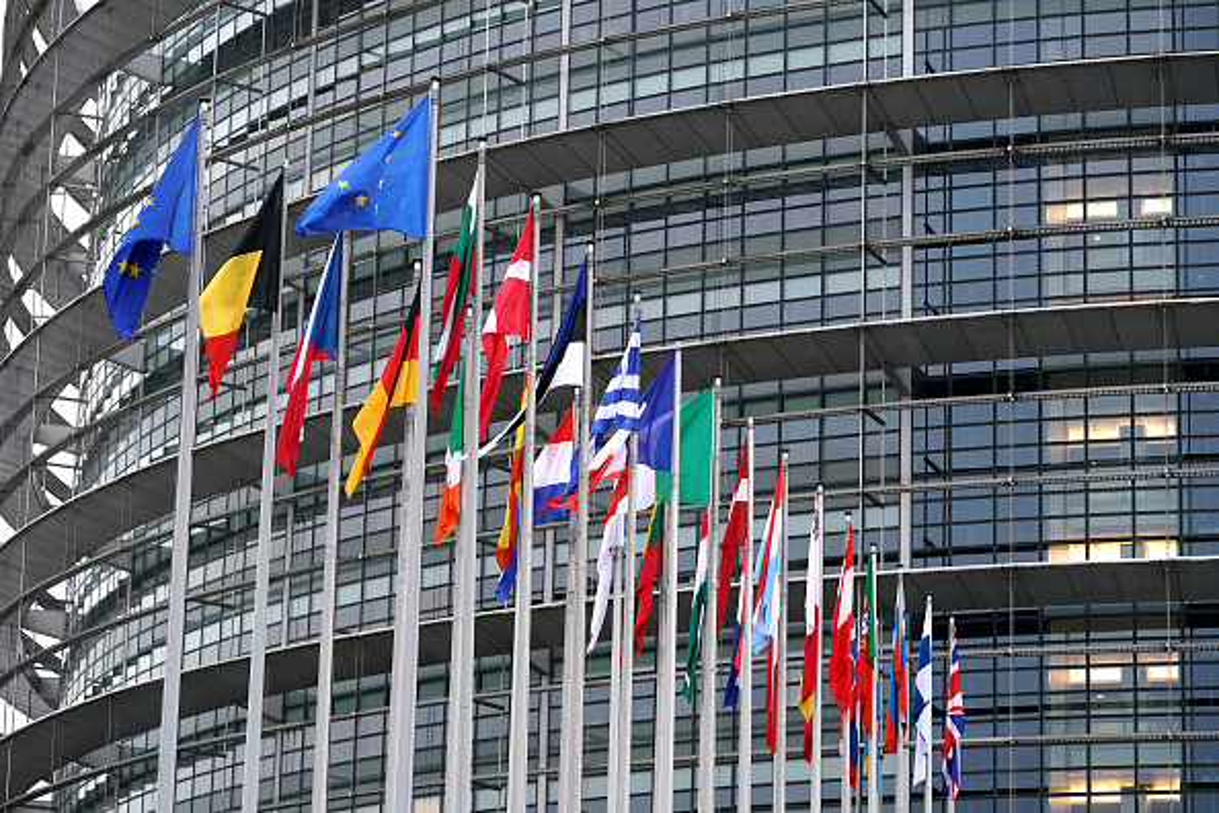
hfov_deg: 19.1
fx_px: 3623
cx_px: 610
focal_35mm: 107
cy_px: 406
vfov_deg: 12.8
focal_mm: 107
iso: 640
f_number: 3.5
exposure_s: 1/160
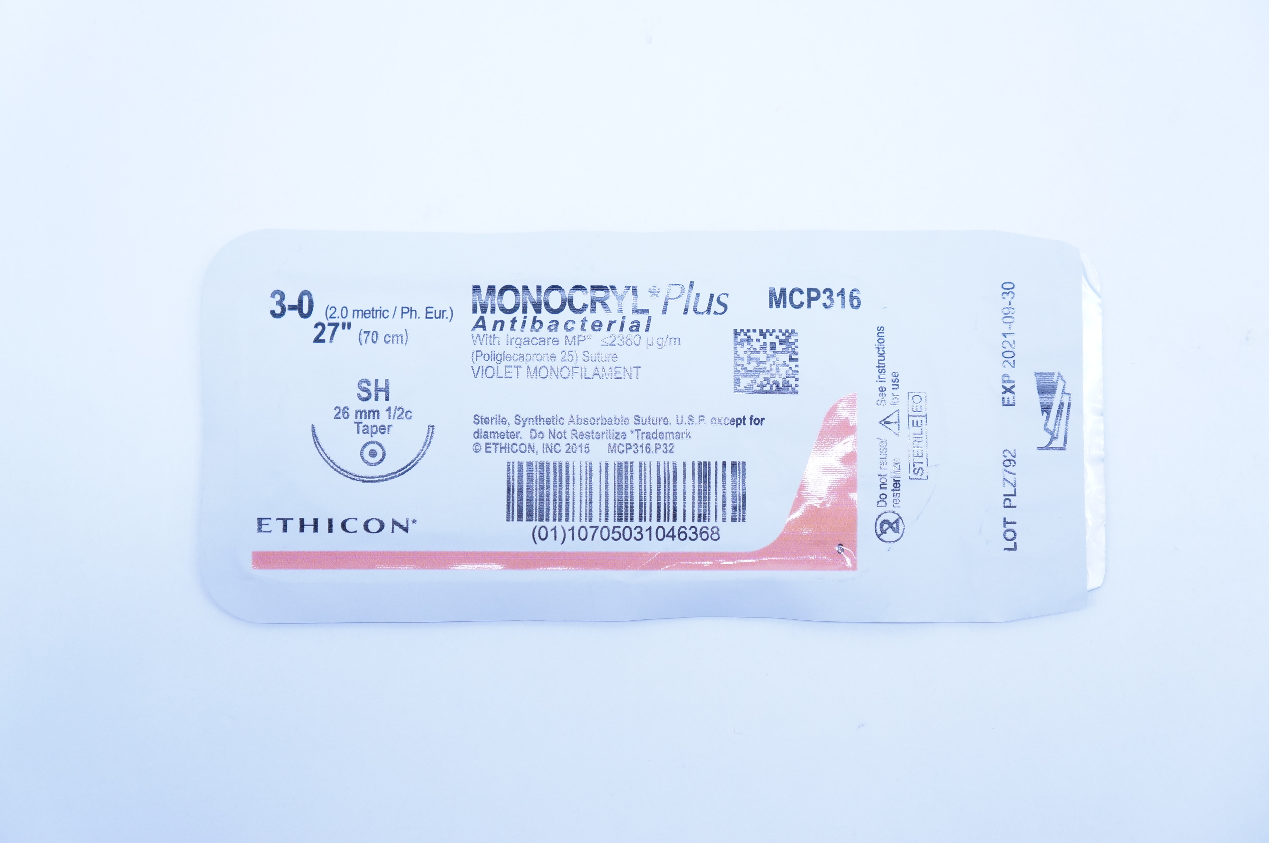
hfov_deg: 40.0
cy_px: 422
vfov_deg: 27.2
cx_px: 634
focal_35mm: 50
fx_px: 1743
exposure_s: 1/160
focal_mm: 33
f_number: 4.5
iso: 800
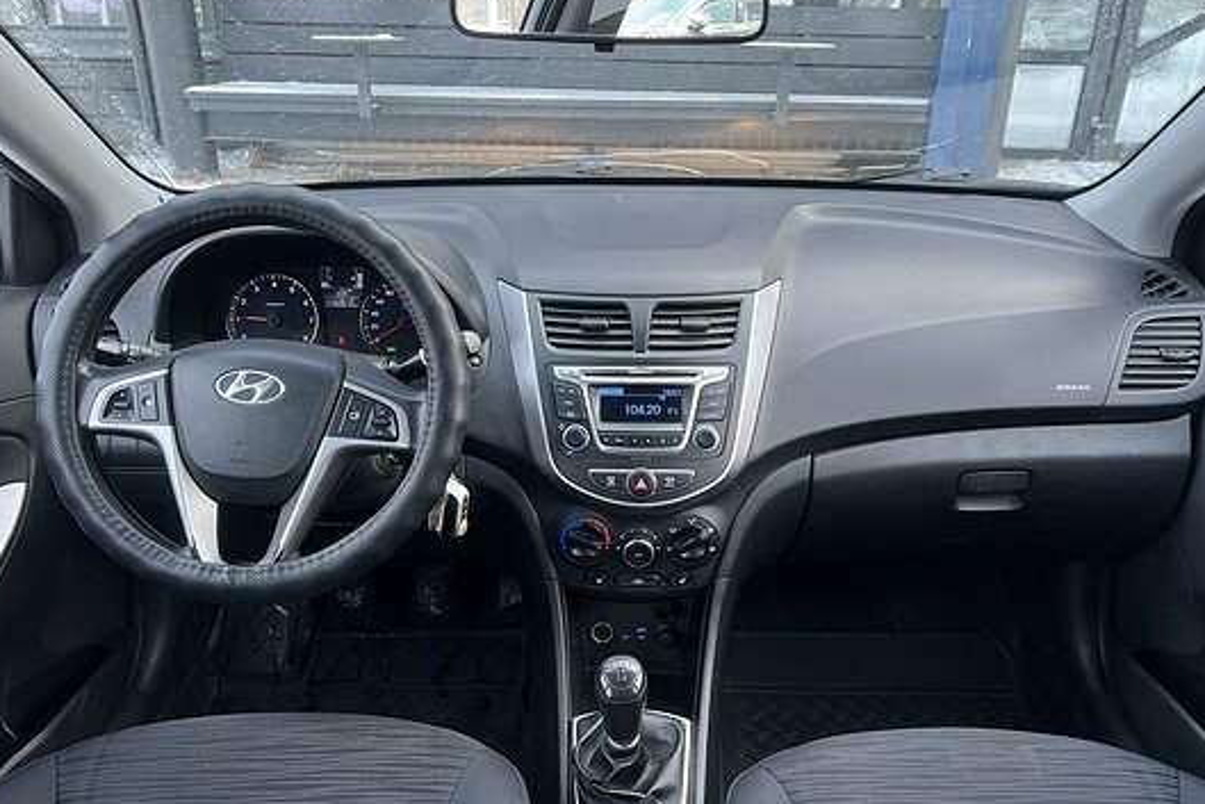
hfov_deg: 65.5
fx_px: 937
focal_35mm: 28
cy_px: 415
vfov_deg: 46.4
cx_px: 599
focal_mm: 5.7
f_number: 1.5
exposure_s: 1/121
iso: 125
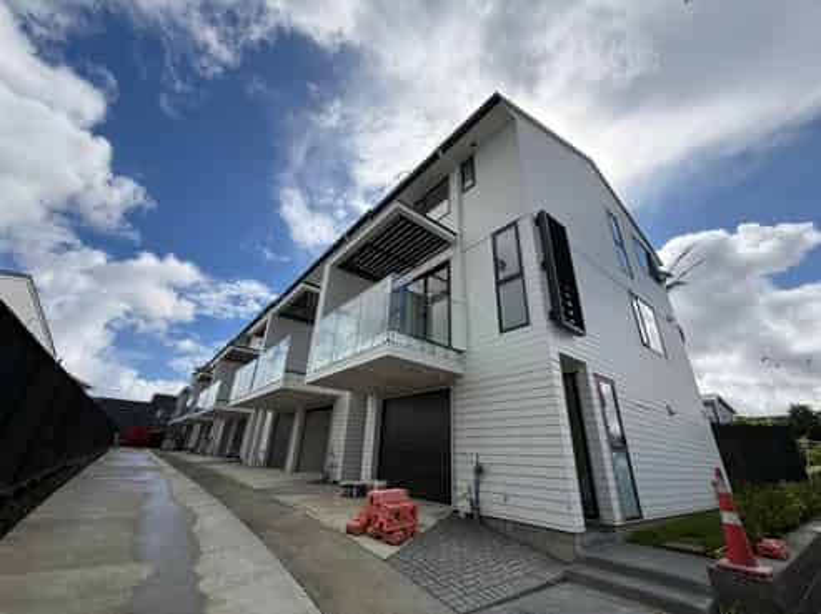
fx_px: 332
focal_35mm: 14
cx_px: 410
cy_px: 307
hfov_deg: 102.1
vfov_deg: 85.6
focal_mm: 2.22
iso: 64
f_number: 2.2
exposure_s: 1/2165
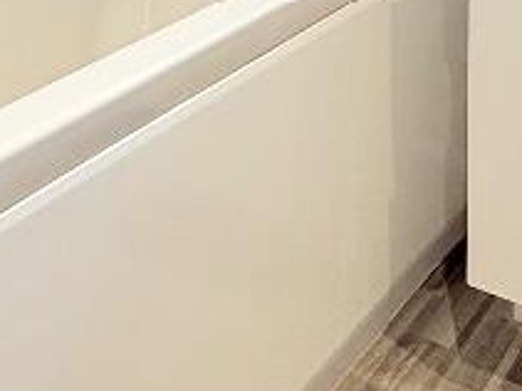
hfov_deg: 28.3
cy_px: -334
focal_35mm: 68
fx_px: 1025
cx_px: 369
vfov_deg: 17.2
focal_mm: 2.22
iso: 160
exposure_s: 1/100
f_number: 2.2
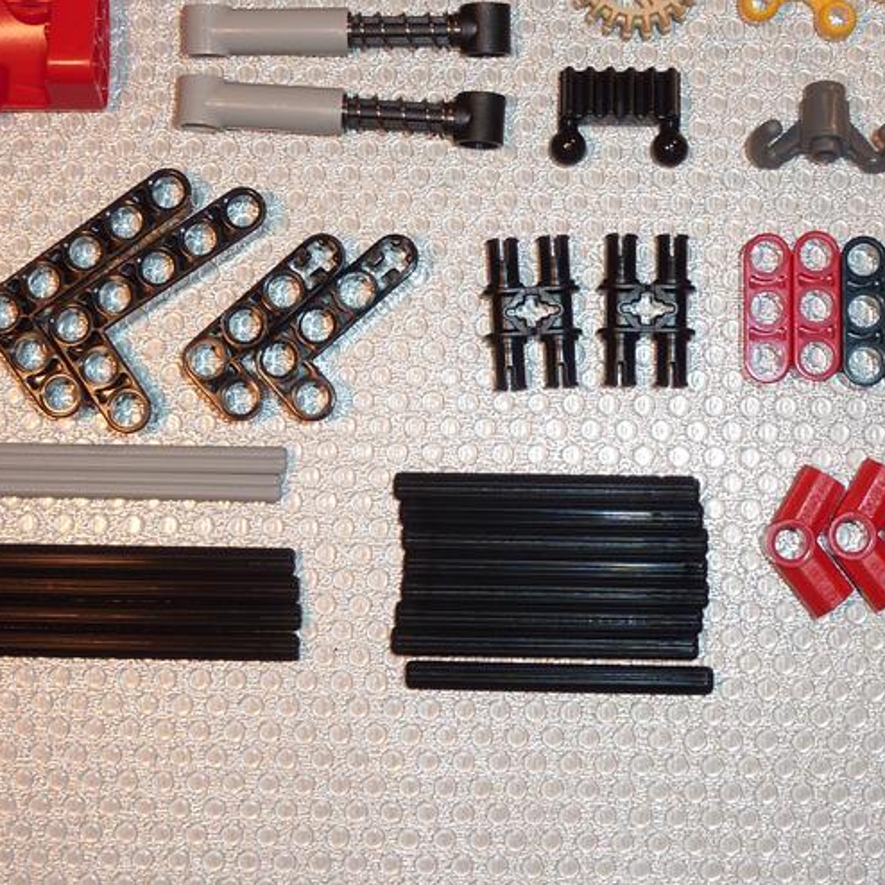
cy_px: 371
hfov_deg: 22.5
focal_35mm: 77
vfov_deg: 22.5
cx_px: 446
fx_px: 2227
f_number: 3.7
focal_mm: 6.9
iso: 100
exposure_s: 1/30
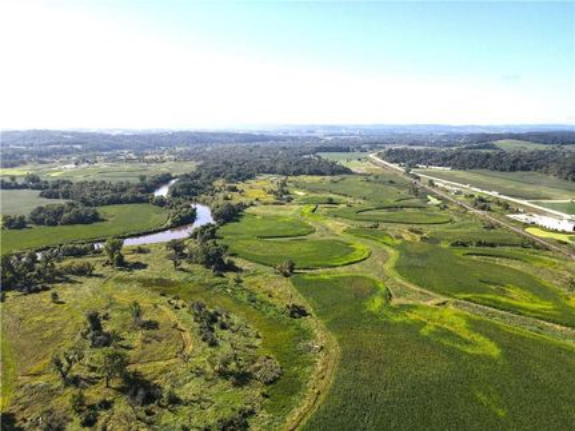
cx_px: 288
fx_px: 399
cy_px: 216
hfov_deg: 71.6
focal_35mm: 24
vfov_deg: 56.8
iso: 100
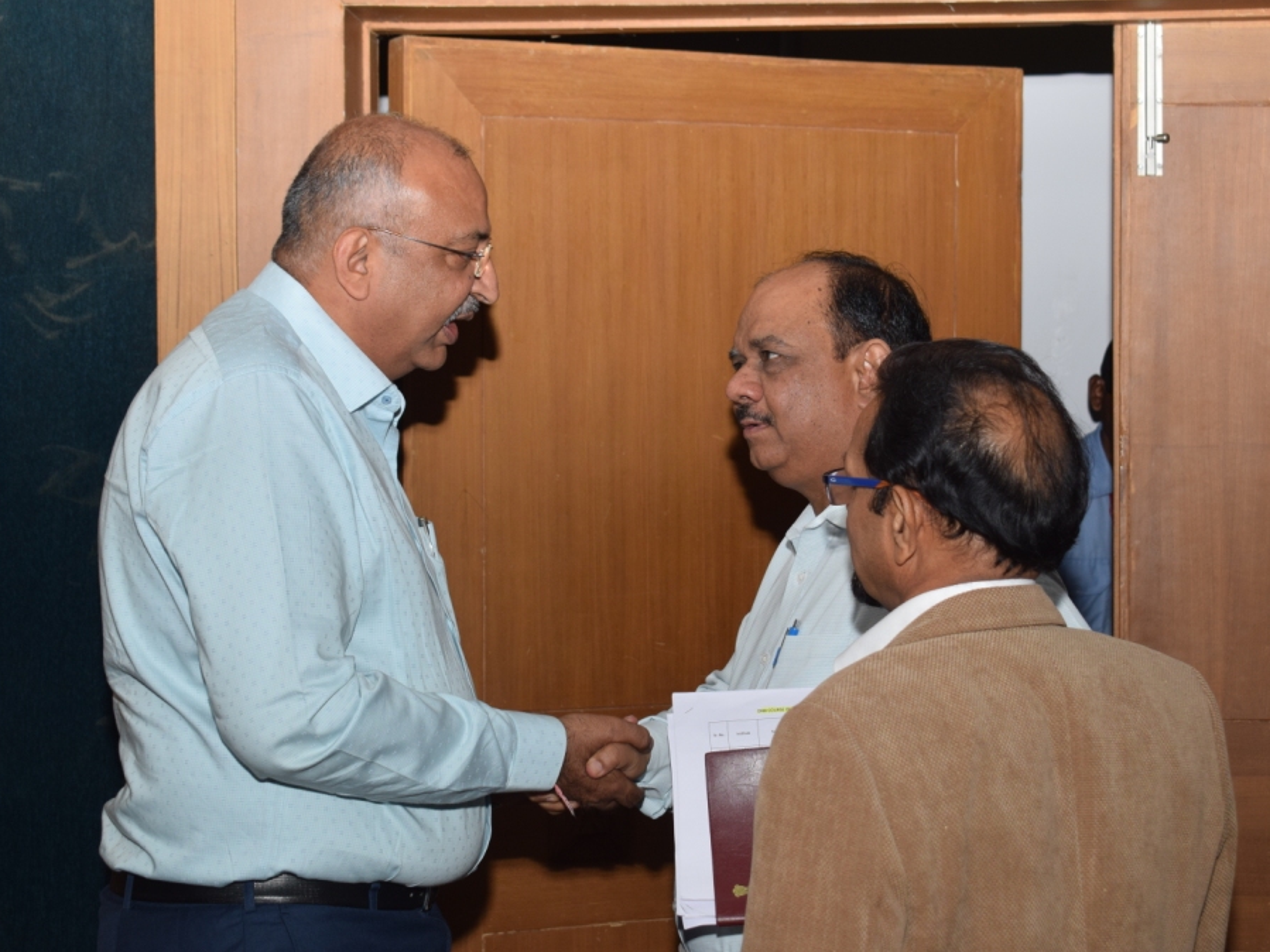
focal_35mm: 69
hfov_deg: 28.2
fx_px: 2531
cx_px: 668
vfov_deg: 21.3
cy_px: 477
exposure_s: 1/100
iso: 400
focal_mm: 42
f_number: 6.3
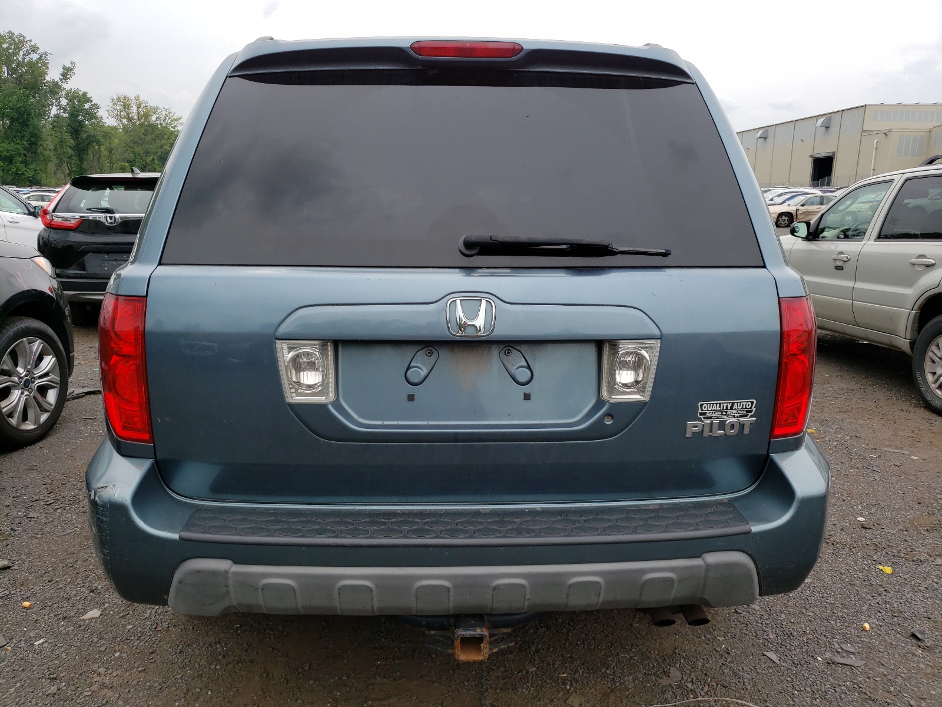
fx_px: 708
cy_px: 354
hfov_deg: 67.3
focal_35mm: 26
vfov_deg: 53.1
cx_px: 471
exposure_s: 1/1667
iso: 50
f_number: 1.5
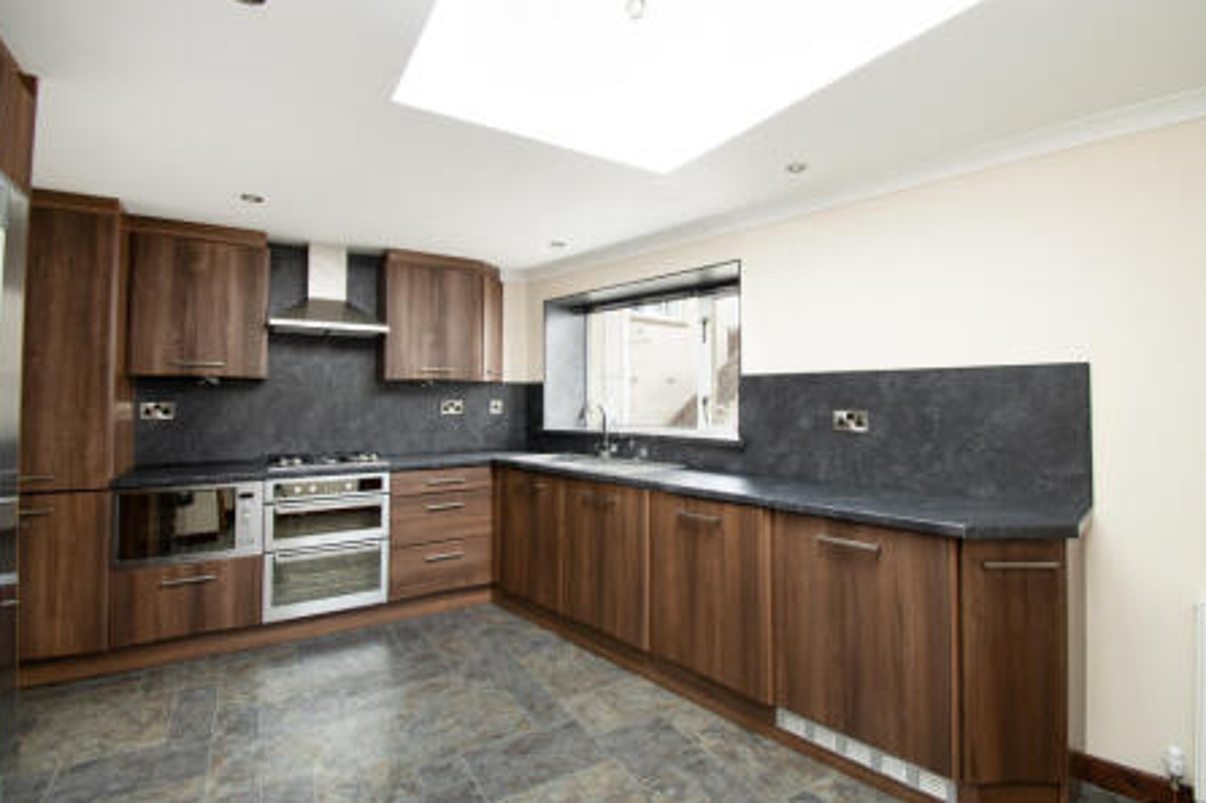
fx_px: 536
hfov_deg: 96.8
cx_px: 611
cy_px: 383
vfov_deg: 73.7
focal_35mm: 16
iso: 320
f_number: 9
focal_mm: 10
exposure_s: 1/1.67
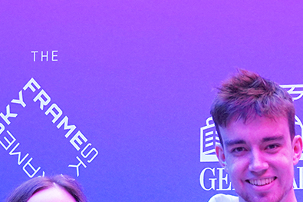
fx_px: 1279
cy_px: 246
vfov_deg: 8.9
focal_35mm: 152
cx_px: 275
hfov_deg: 13.4
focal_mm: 50
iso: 3200
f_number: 4
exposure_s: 1/160
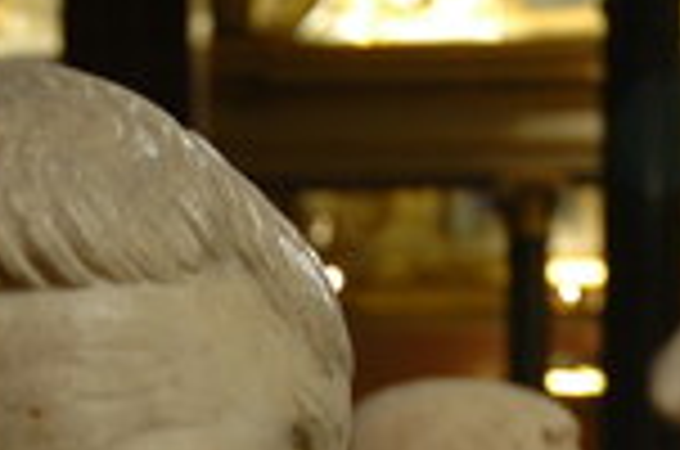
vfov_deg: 9.9
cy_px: 612
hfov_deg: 15.0
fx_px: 2553
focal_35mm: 135
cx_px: 59
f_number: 4
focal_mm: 31
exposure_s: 1/6
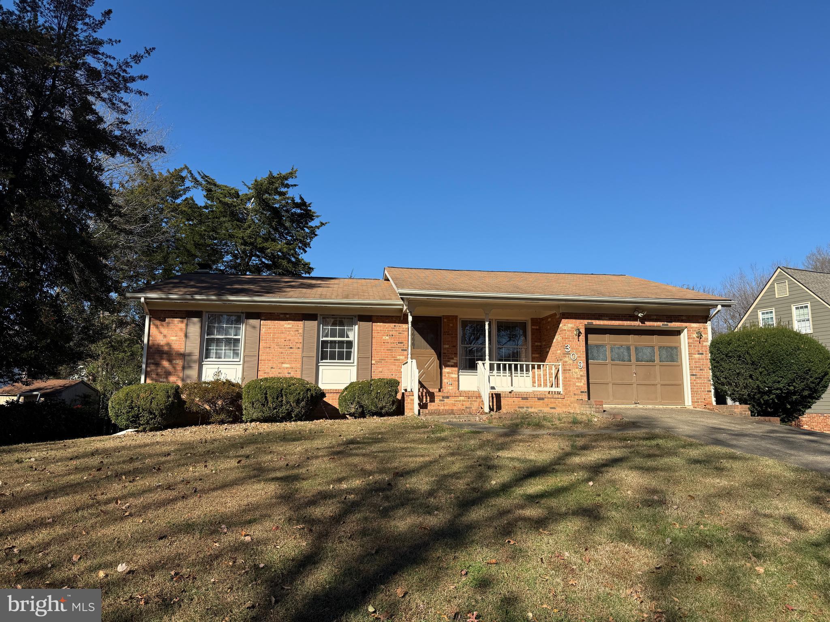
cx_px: 415
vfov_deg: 56.8
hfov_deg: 71.6
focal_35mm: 24
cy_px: 311
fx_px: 575
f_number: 1.78
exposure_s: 1/3953
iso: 80
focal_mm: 6.76
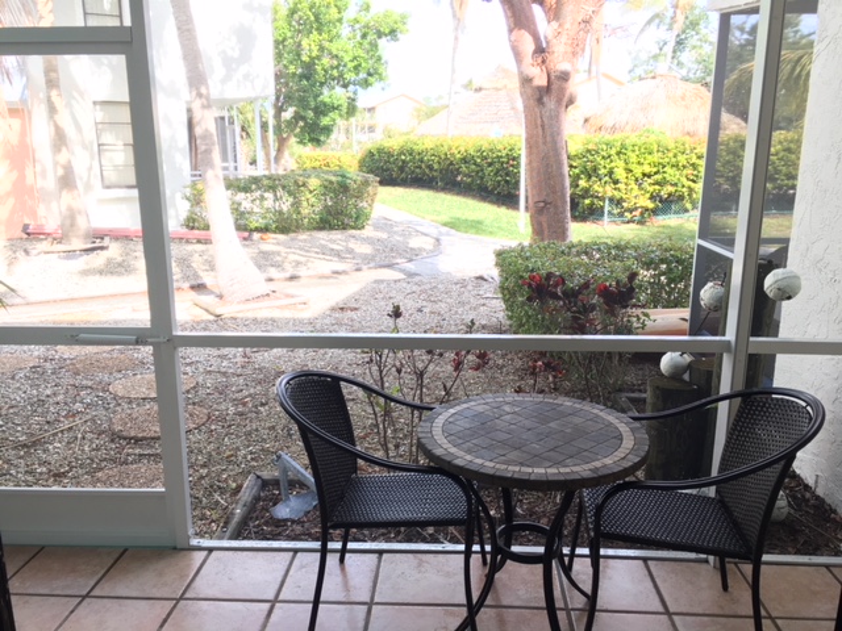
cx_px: 421
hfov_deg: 61.7
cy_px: 316
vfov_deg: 48.2
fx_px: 705
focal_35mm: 29
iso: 32
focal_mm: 4.15
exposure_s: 1/120
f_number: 2.2
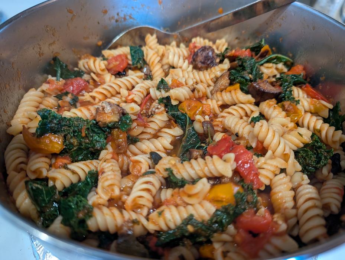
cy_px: 130
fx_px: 240
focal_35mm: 24
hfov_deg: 71.5
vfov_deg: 57.0
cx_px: 172
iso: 605
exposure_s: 1/60
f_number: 1.68
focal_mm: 6.9
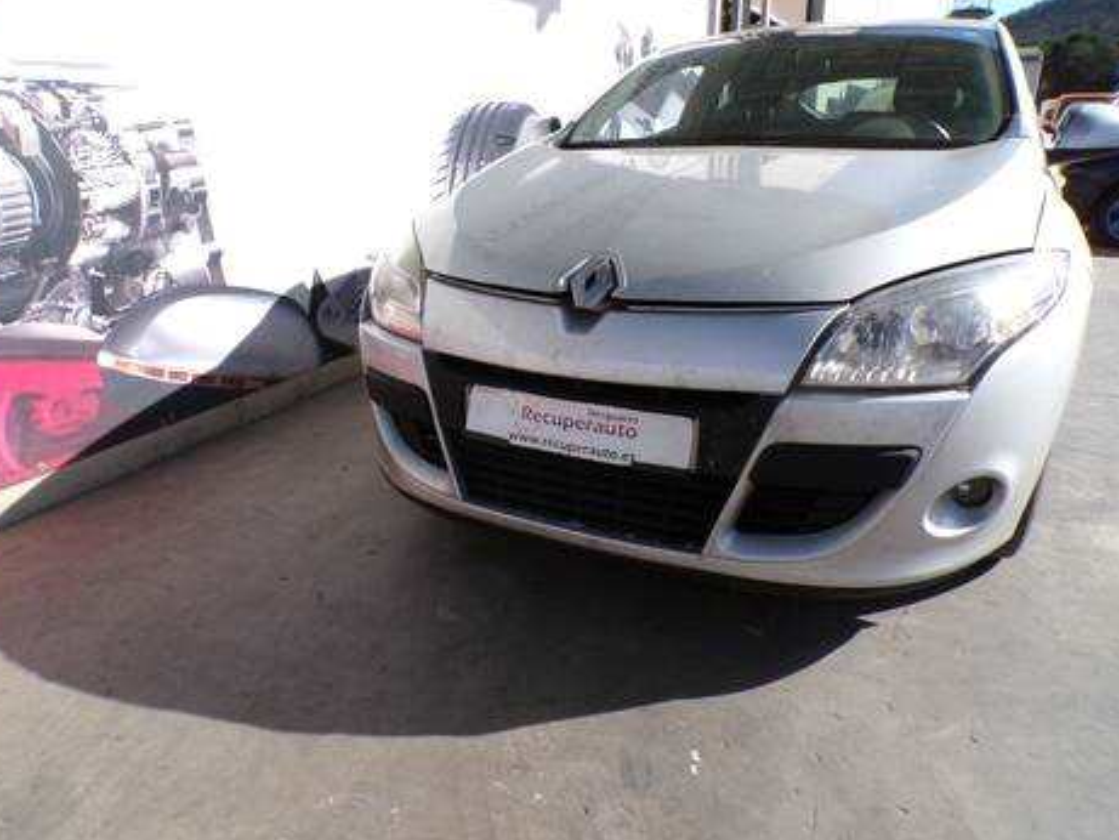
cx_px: 546
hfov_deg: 69.4
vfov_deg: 54.9
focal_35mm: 25
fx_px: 808
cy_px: 432
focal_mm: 4.3
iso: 100
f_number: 5.8
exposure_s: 1/320
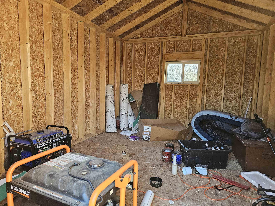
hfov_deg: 73.9
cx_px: 138
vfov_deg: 58.9
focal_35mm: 23
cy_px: 103
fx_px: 183
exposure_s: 1/120
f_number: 1.7
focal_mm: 6.3
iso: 400
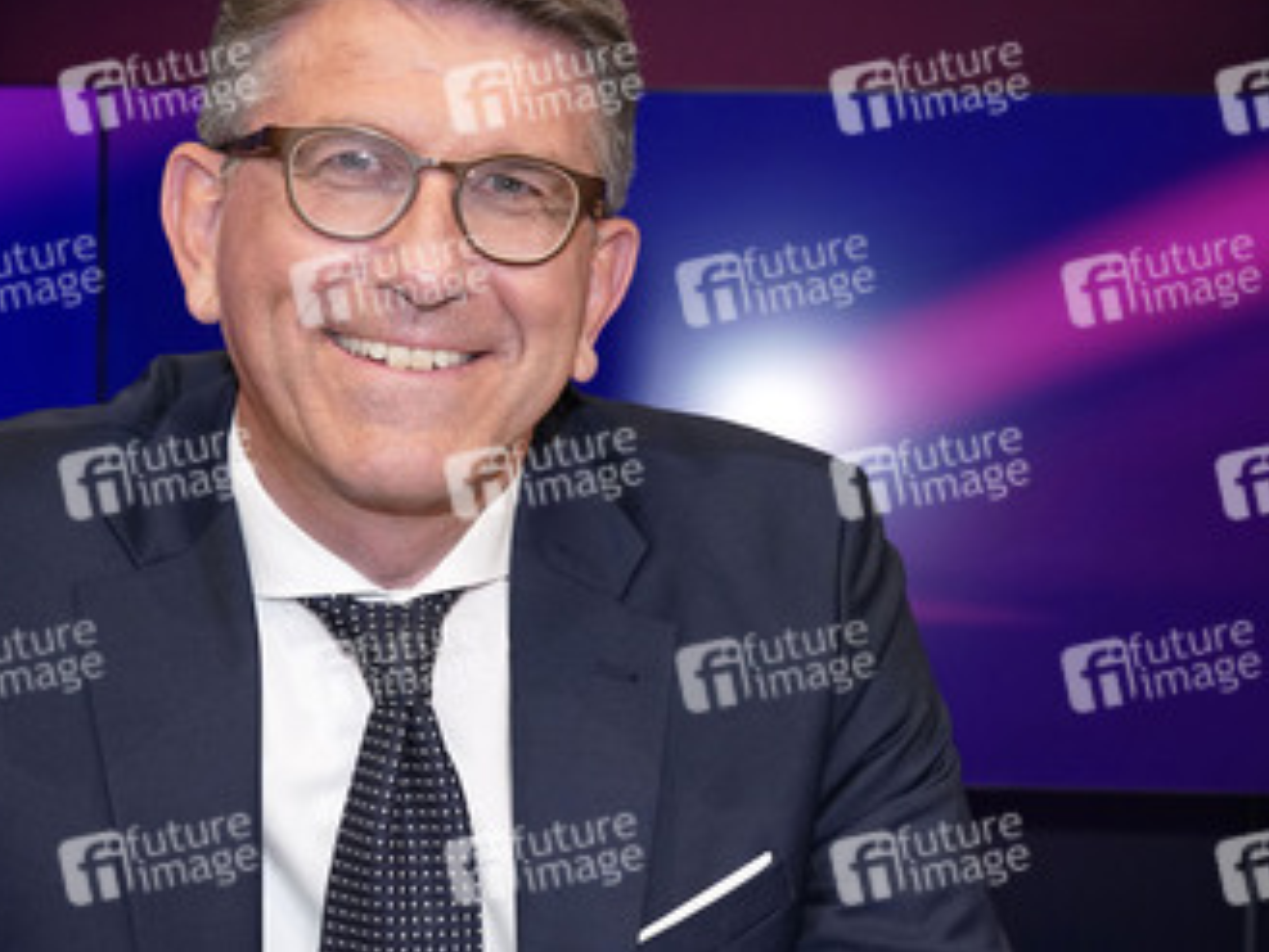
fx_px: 1834
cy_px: 378
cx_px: 442
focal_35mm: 50
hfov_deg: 37.8
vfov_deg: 29.1
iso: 2000
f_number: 5
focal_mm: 38
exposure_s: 1/160
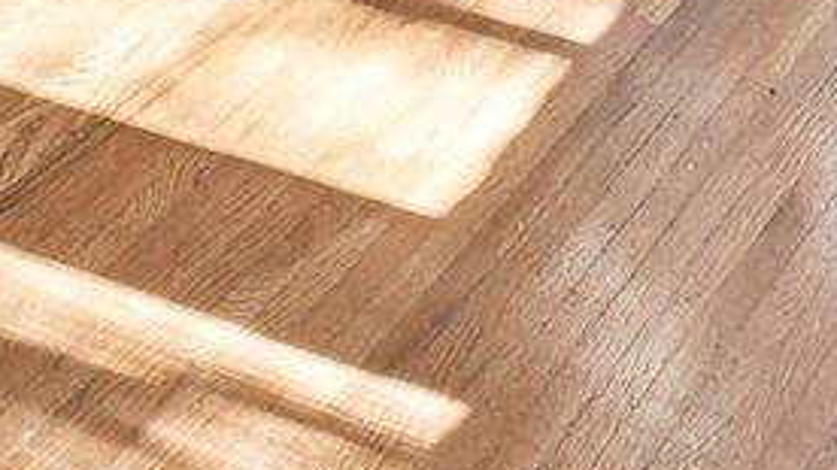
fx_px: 2418
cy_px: -1518
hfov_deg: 17.6
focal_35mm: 109
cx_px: -415
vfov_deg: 7.3
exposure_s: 1/30
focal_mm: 14
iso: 640
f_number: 9
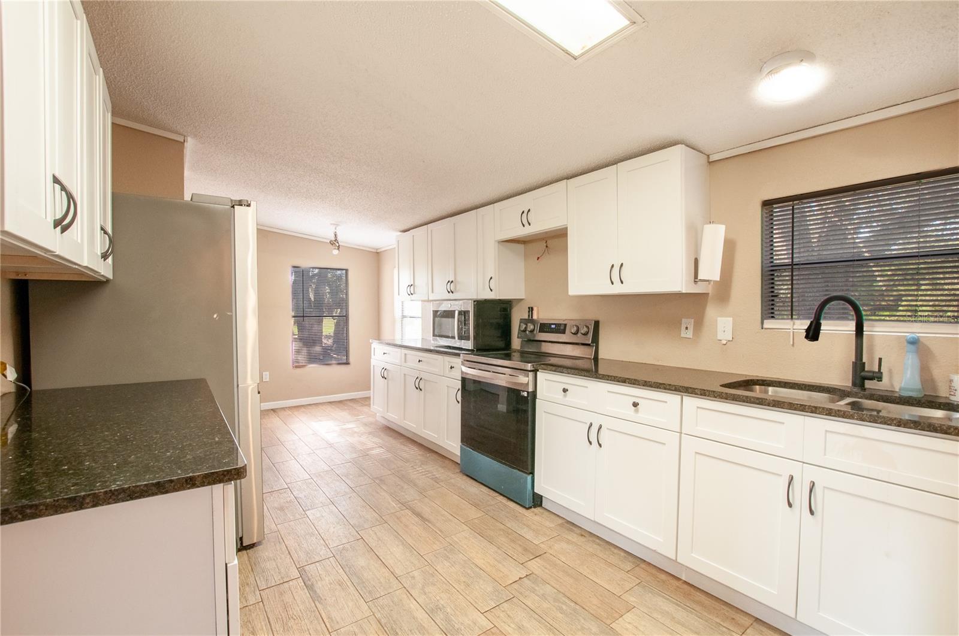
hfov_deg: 100.5
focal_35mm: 15
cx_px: 480
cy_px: 318
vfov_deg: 77.2
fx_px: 399
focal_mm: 10
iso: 400
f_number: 10
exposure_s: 1/125
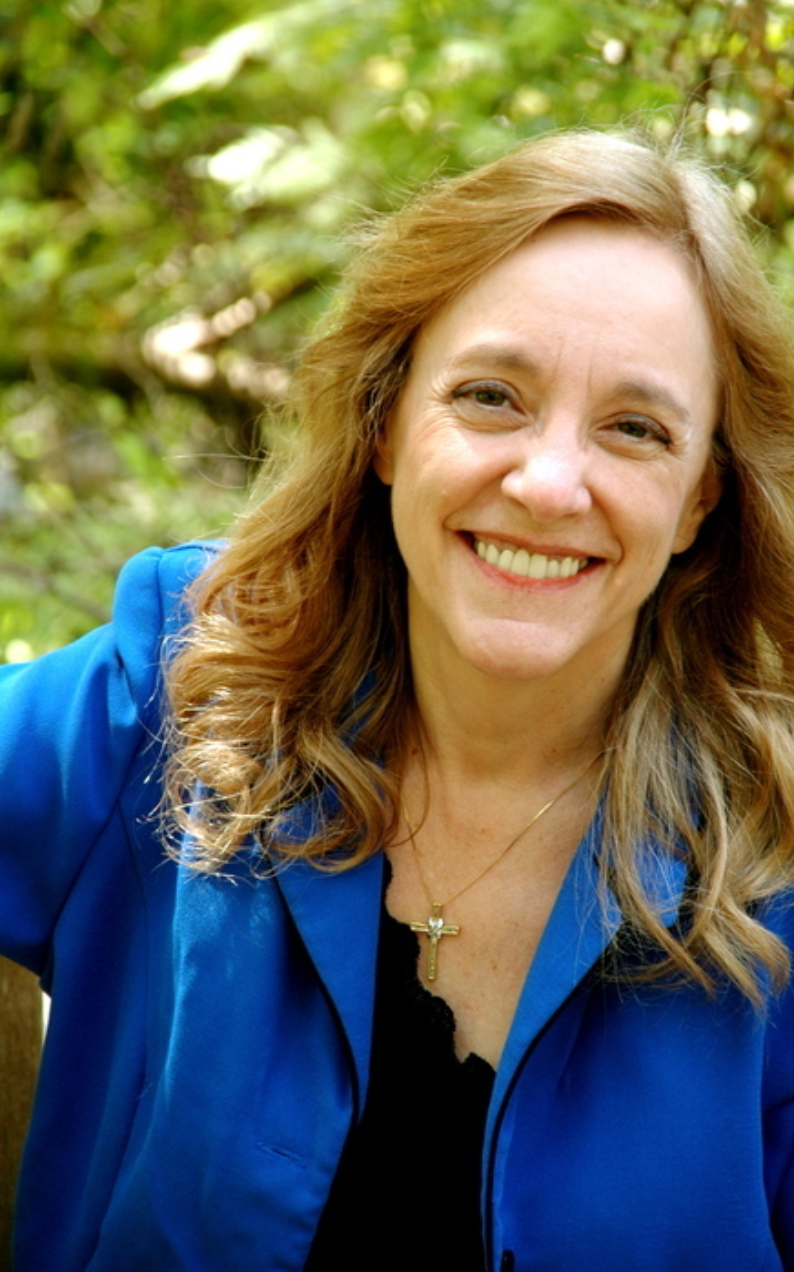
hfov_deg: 6.8
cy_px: 636
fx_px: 6633
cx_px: 422
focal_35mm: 192
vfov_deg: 10.9
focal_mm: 125
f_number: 5.6
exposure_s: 1/30
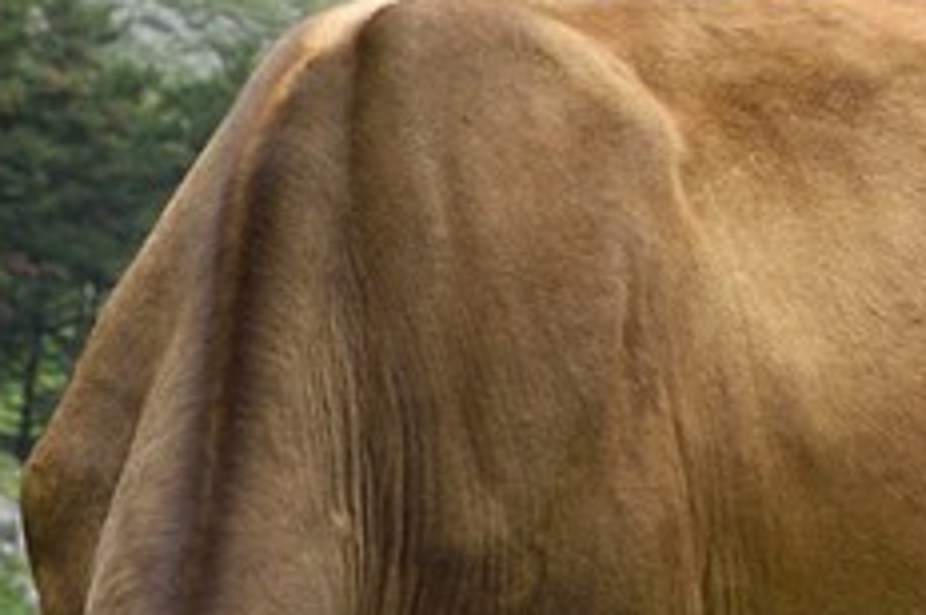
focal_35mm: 842
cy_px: 40
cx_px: 2702
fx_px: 21628
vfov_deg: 1.6
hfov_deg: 2.4
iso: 400
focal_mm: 122
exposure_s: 1/250
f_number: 10
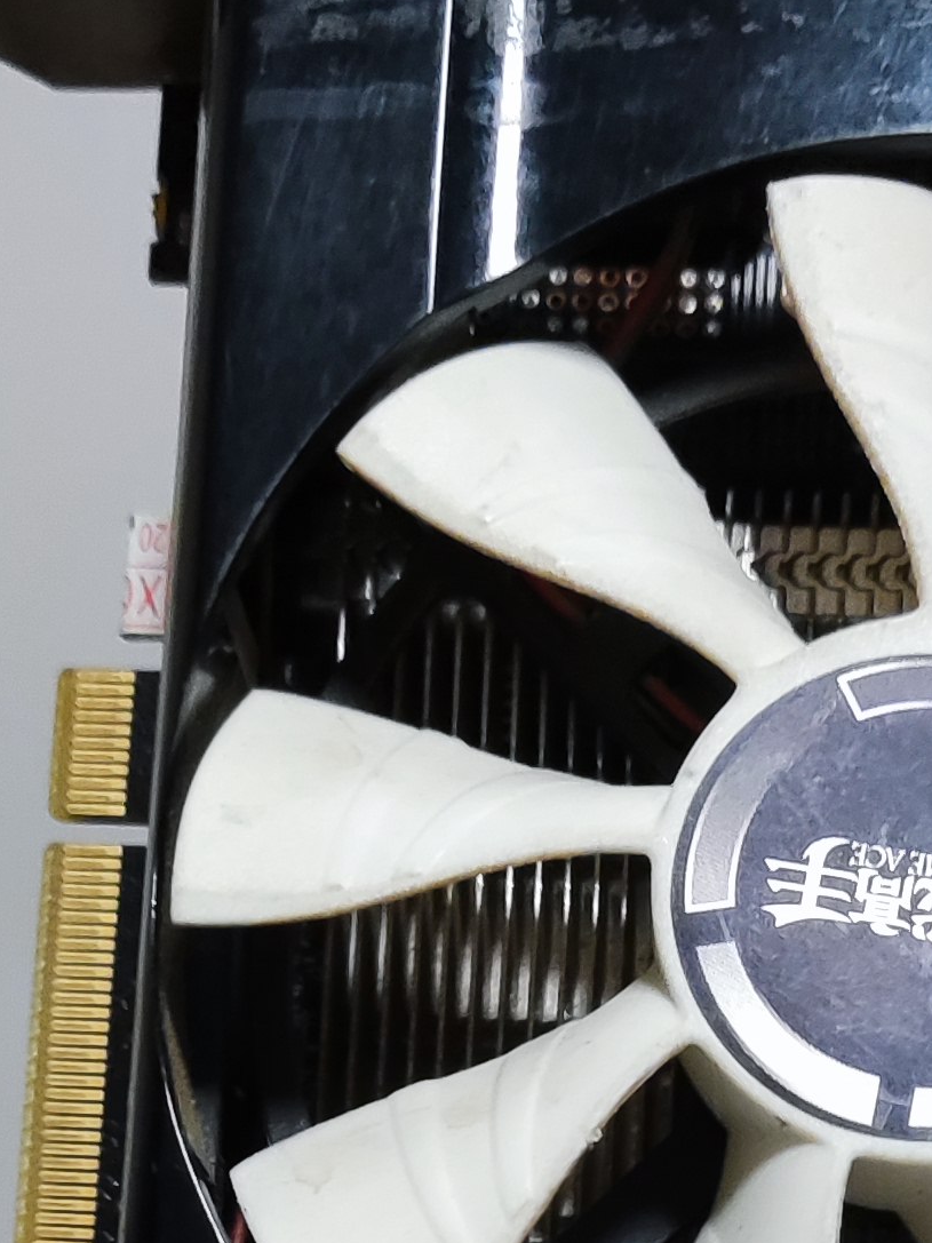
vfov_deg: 19.5
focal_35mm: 92
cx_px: 629
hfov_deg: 16.0
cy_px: 1660
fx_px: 3303
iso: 337
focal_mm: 4.71
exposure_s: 1/50
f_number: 1.79
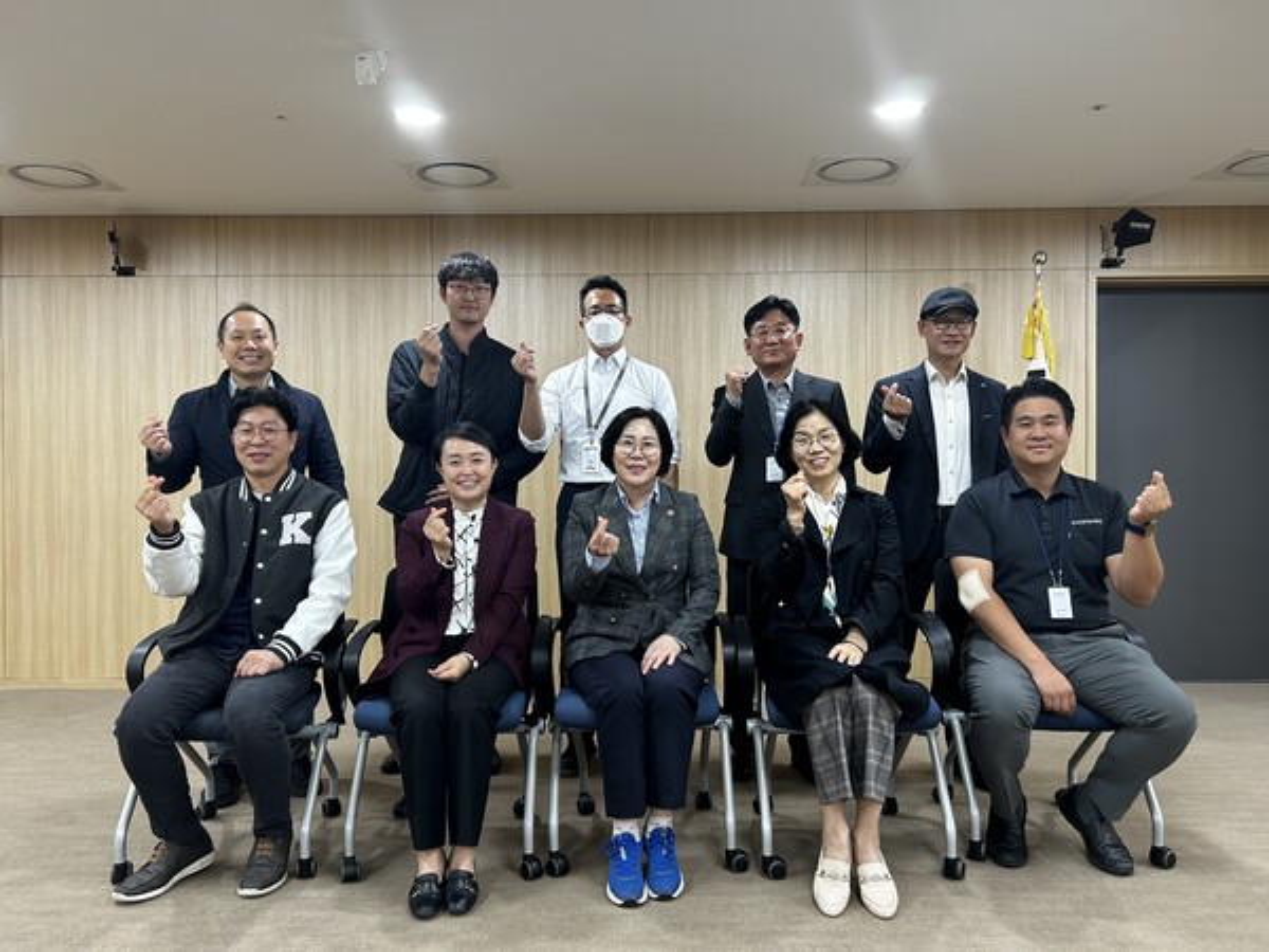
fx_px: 953
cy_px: 476
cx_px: 634
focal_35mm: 26
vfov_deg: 53.1
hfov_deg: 67.3
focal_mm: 5.7
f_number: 1.5
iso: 80
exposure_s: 1/60
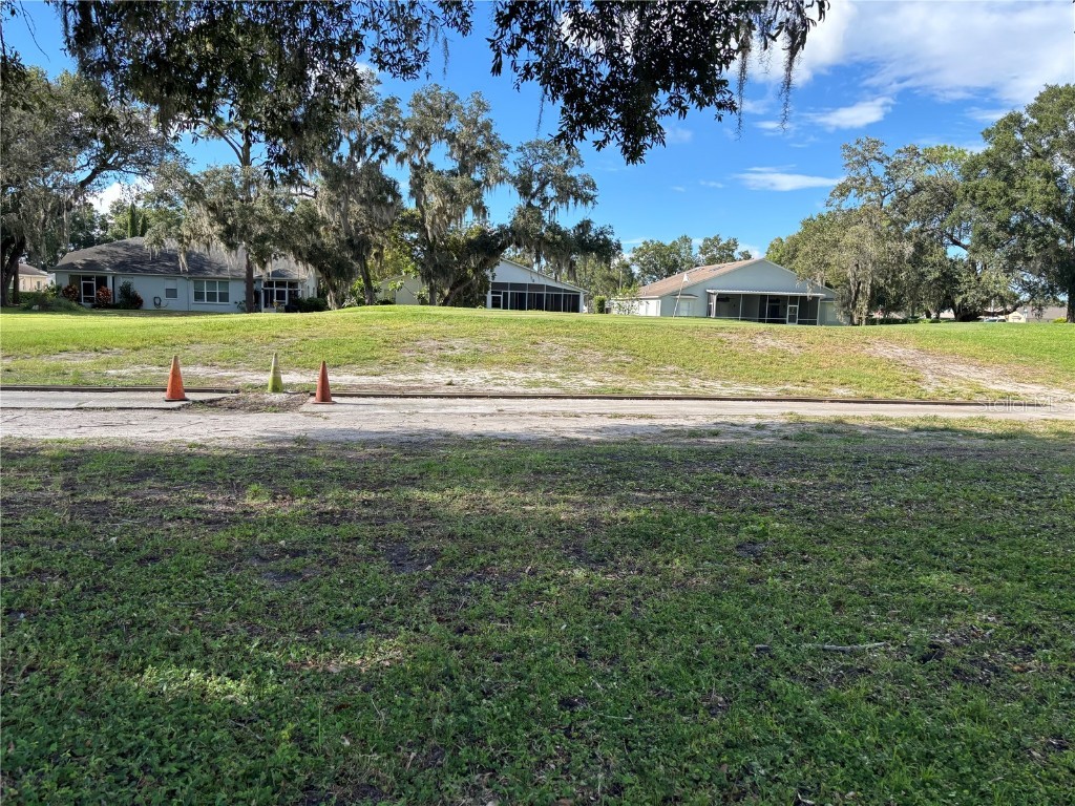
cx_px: 538
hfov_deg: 67.3
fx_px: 807
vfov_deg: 53.1
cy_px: 403
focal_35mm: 26
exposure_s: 1/1068
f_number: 1.6
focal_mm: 5.96
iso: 50
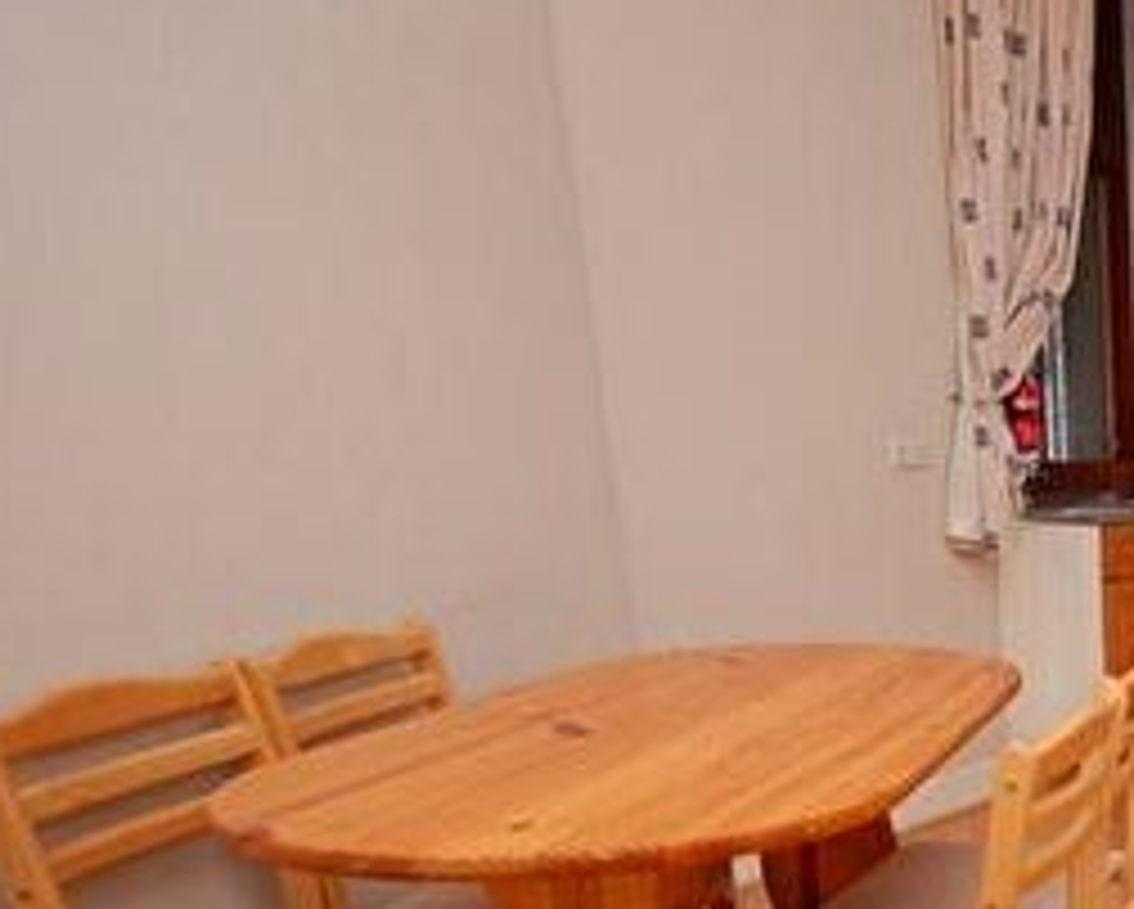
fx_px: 1310
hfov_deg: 36.1
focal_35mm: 39
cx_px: 1368
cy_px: 844
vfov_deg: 35.6
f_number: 4
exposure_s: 1/60
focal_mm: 10
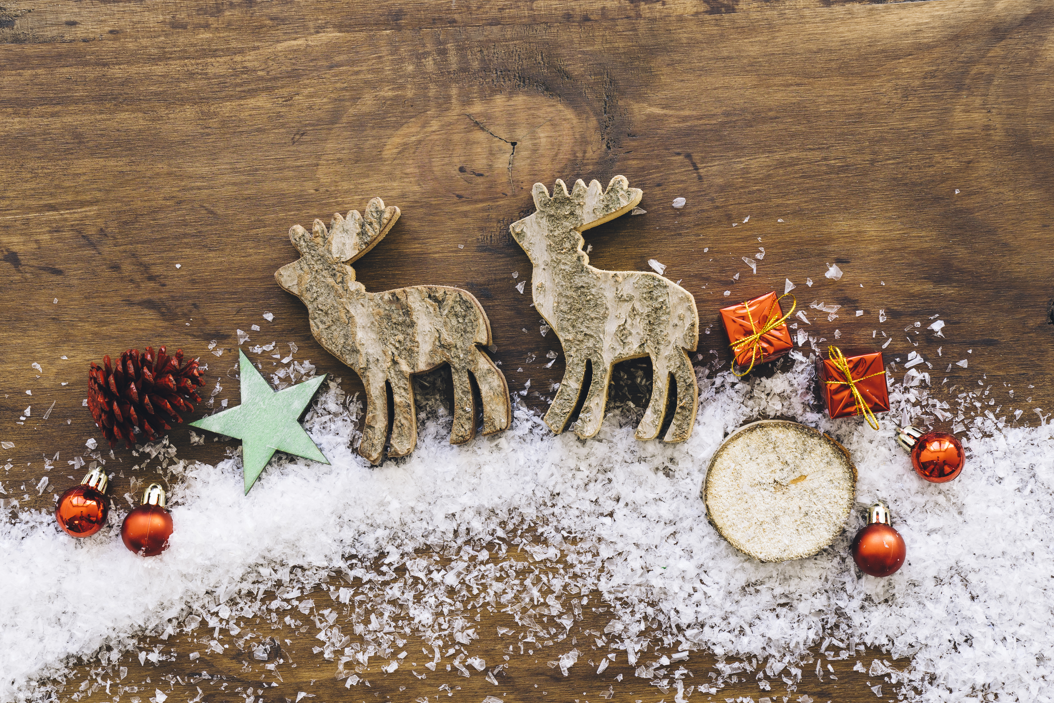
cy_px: 343
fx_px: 2313
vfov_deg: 17.3
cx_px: 513
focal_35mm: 79
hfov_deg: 25.7
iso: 200
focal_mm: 70
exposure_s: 1/15
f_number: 10
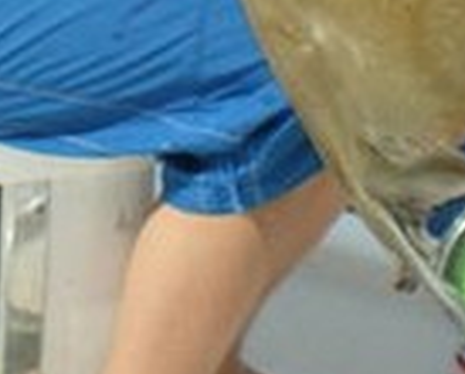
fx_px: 2219
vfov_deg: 9.2
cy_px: -316
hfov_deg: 11.9
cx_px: 122
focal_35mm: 161
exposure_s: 1/640
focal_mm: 6.3
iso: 50
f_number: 4.6
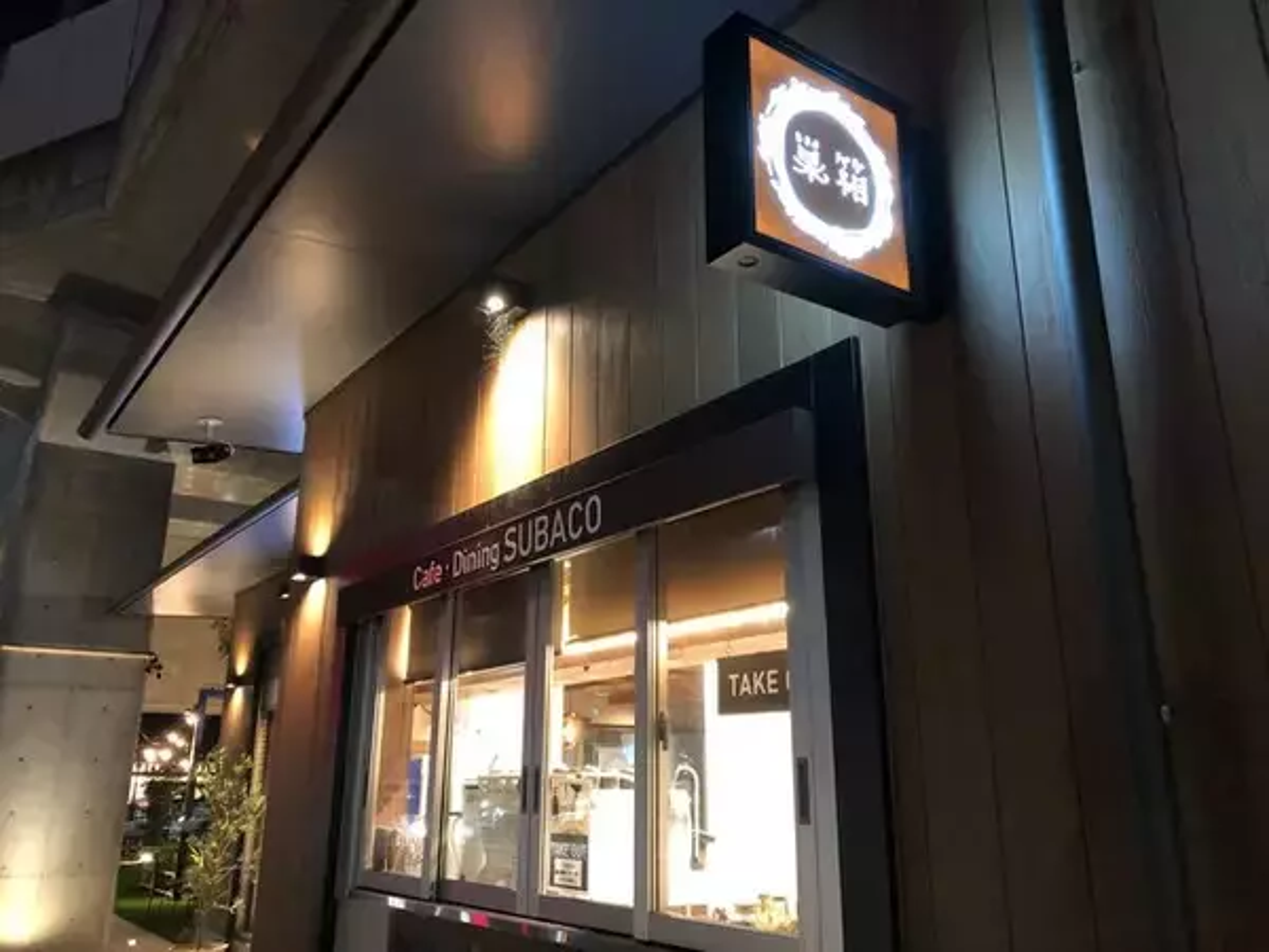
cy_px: 476
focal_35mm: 28
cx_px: 634
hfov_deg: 63.4
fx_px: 1026
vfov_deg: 49.7
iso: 100
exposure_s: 1/5
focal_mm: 3.99
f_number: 1.8
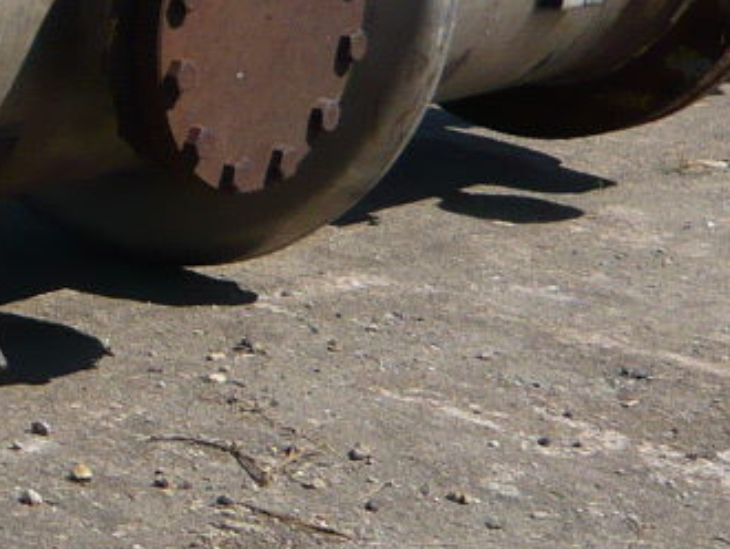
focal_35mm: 128
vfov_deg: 11.4
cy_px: -53
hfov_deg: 14.1
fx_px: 2701
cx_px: -471
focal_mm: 4.6
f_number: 8
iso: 100
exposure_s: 1/200
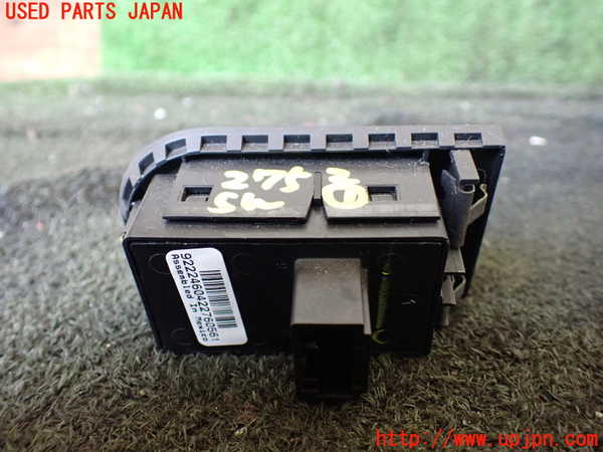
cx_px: 302
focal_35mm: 30
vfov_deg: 46.8
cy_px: 226
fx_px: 523
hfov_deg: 60.0
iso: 800
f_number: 2.3
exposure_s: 1/60
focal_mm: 5.4
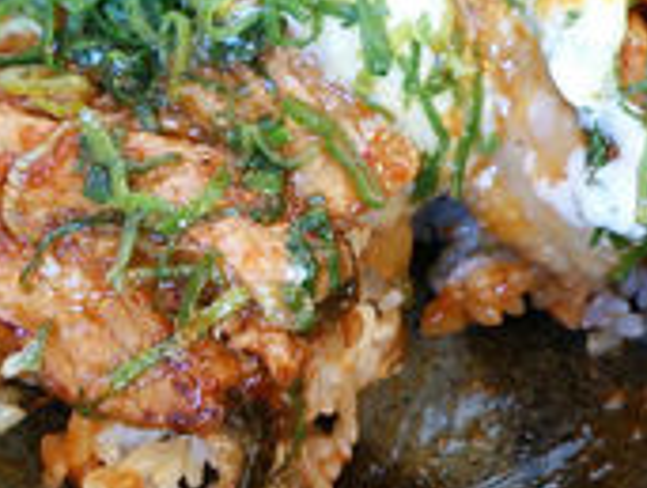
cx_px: 416
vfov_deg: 21.1
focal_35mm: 70
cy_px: 189
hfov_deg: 27.6
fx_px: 1311
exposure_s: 1/33
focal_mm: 4.06
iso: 160
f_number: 1.94
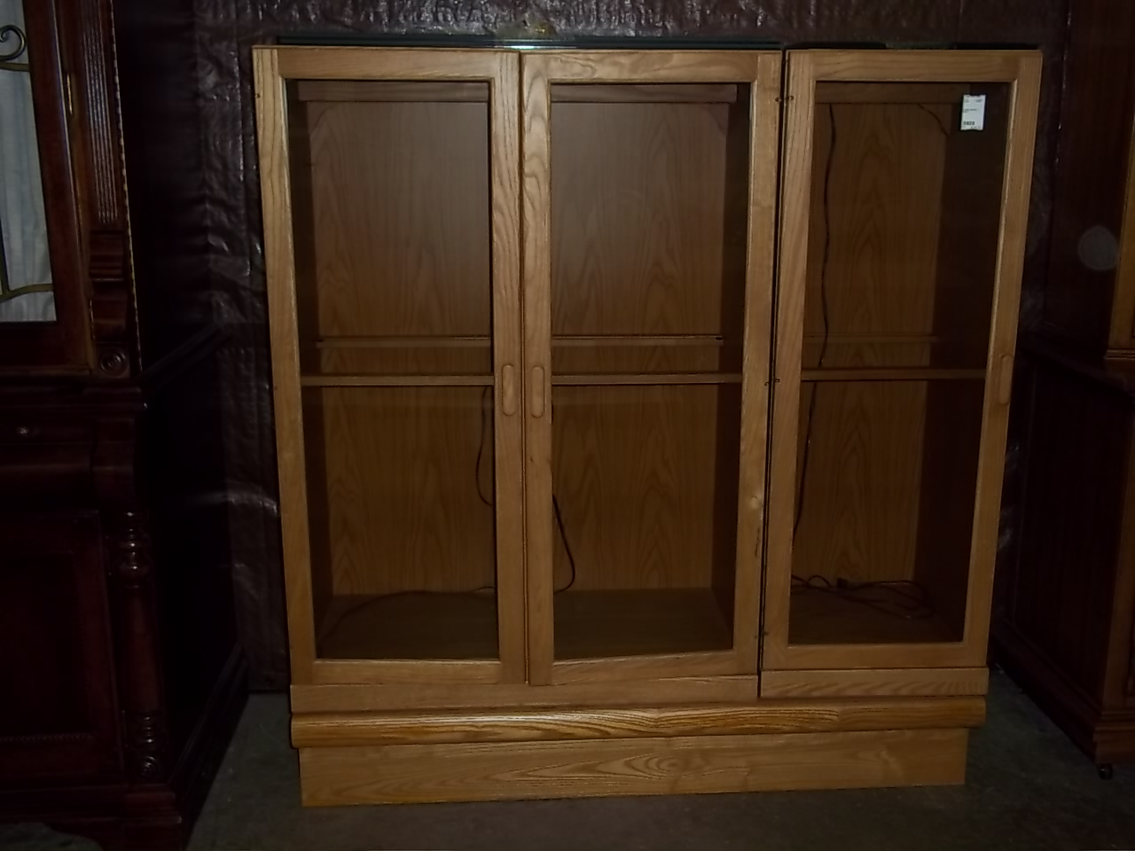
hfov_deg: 51.4
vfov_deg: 39.7
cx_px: 568
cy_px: 426
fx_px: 1180
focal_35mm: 36
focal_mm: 6.5
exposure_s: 1/30
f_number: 3.1
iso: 80
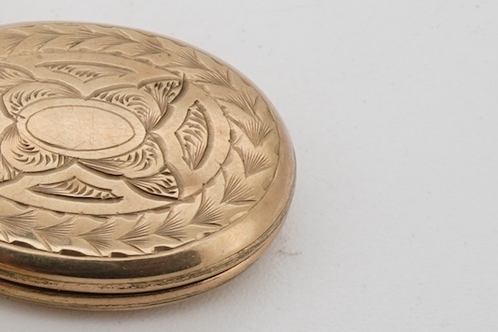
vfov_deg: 9.0
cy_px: 204
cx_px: -234
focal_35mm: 152
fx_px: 2102
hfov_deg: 12.8
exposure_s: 1/125
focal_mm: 30
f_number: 22
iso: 400
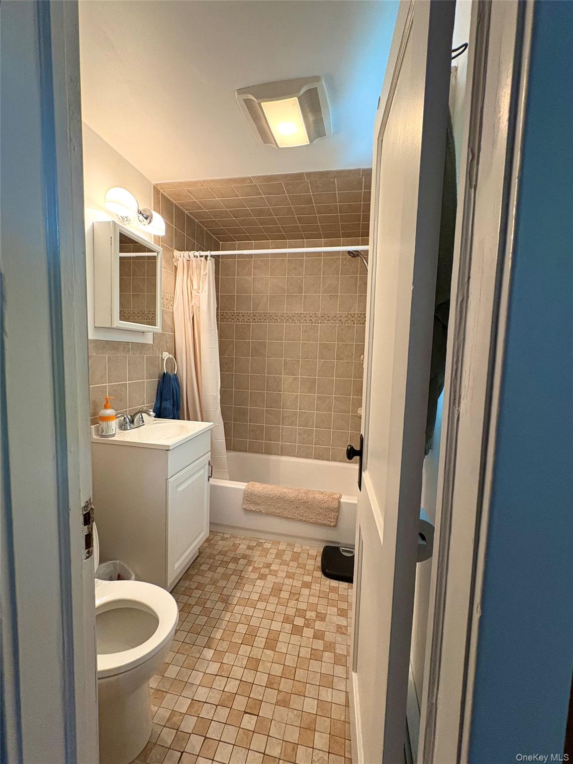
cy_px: 382
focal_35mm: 14
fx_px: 309
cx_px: 286
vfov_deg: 102.1
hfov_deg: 85.7
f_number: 2.2
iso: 400
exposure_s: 1/60
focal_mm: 2.22
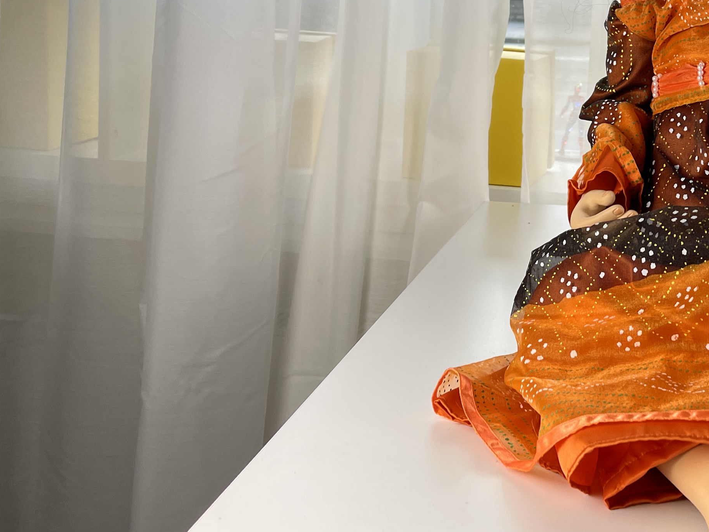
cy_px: 87
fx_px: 1127
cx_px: 747
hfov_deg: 31.6
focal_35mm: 55
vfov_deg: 26.0
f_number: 1.6
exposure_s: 1/139
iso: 32
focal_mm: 5.1
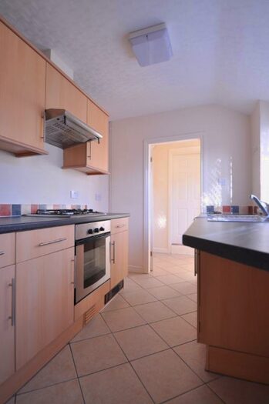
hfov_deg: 67.3
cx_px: 134
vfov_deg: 90.1
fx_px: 202
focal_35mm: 18
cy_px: 202
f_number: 3.8
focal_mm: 12
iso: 200
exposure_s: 1/50
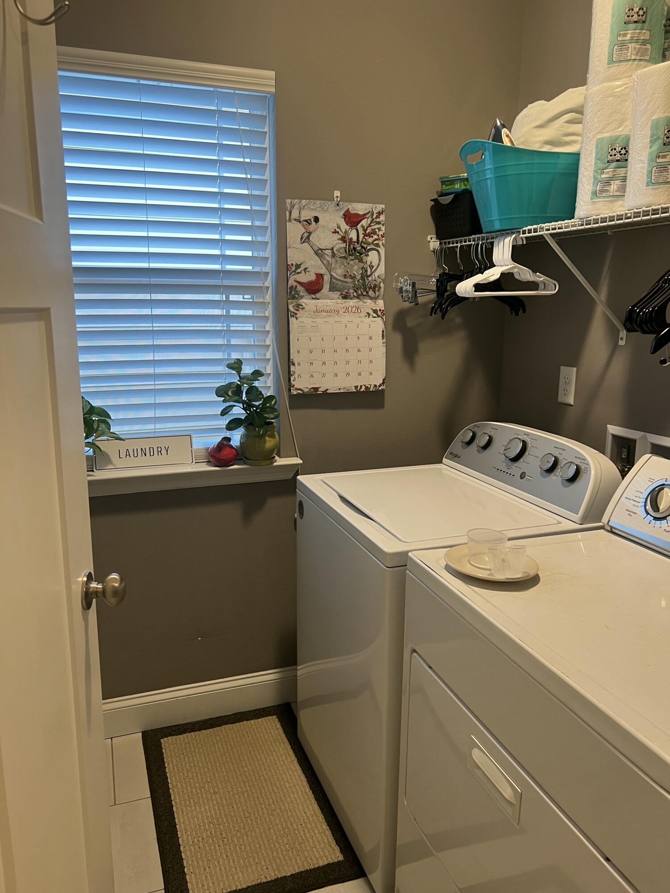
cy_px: 446
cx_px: 335
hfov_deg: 53.1
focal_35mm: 26
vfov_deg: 67.3
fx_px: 671
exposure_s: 1/60
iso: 100
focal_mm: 5.7
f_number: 1.5
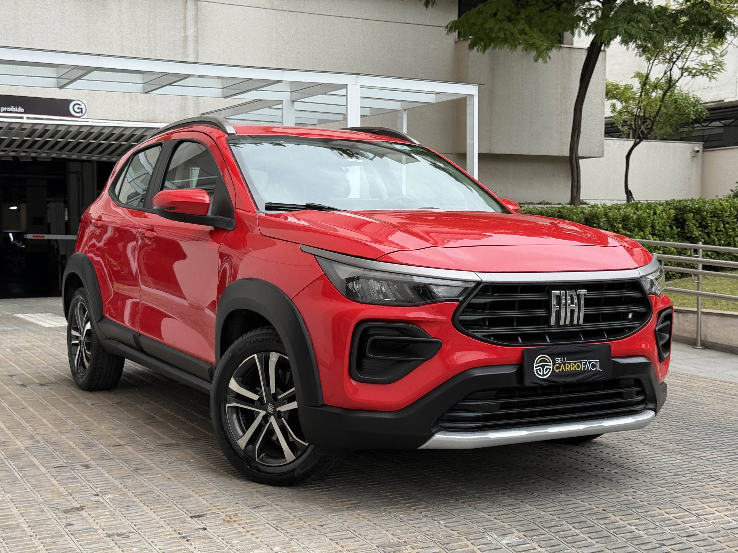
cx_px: 369
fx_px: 1023
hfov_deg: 39.7
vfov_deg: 30.3
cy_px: 276
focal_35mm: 48
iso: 80
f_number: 1.78
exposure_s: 1/409
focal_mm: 6.76
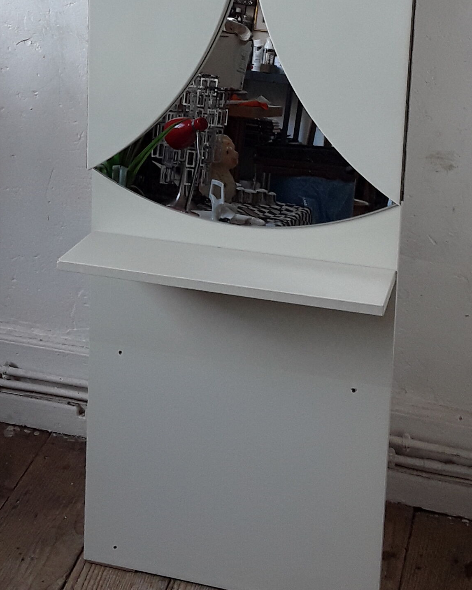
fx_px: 1048
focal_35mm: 60
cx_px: 191
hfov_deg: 25.3
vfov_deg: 30.6
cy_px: 110
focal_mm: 2.91
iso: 40
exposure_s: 1/33
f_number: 1.9
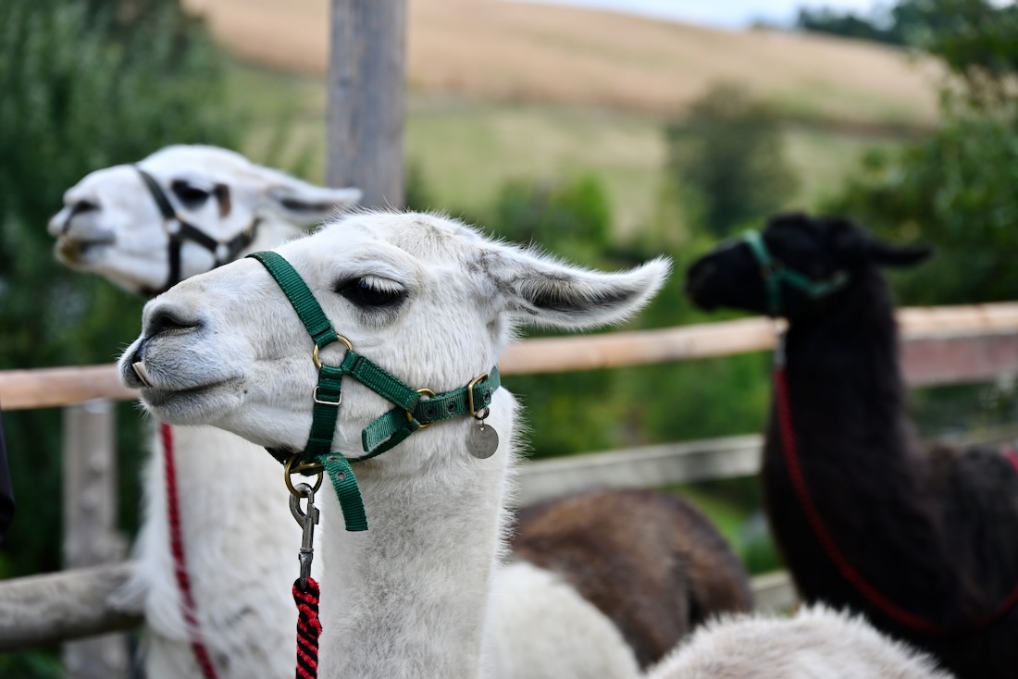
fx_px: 3394
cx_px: 509
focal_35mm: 120
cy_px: 340
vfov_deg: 11.4
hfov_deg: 17.1
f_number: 6.3
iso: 140
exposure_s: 1/250
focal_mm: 120
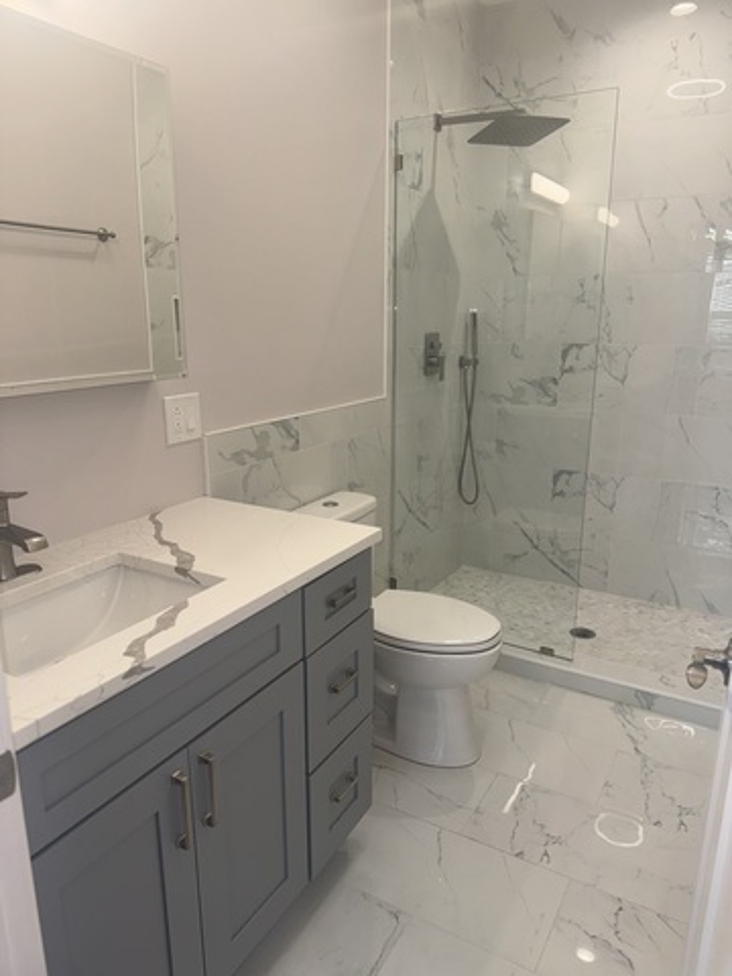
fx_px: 677
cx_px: 366
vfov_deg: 71.6
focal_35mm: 24
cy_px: 488
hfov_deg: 56.8
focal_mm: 6.76
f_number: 1.78
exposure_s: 1/120
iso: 80
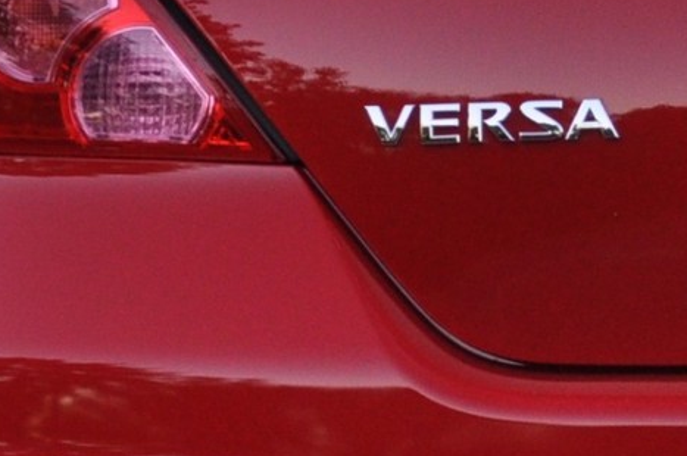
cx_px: 1078
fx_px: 5202
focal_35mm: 273
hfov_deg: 7.4
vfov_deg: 5.0
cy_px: 179
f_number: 5
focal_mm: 34
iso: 450
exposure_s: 1/60
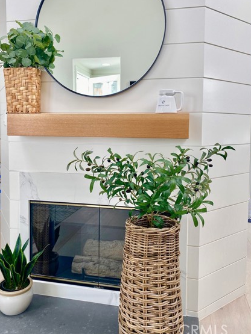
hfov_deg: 46.7
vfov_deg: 59.8
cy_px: 146
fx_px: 290
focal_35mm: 30
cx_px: 112
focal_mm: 4.25
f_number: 1.8
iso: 32
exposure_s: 1/120
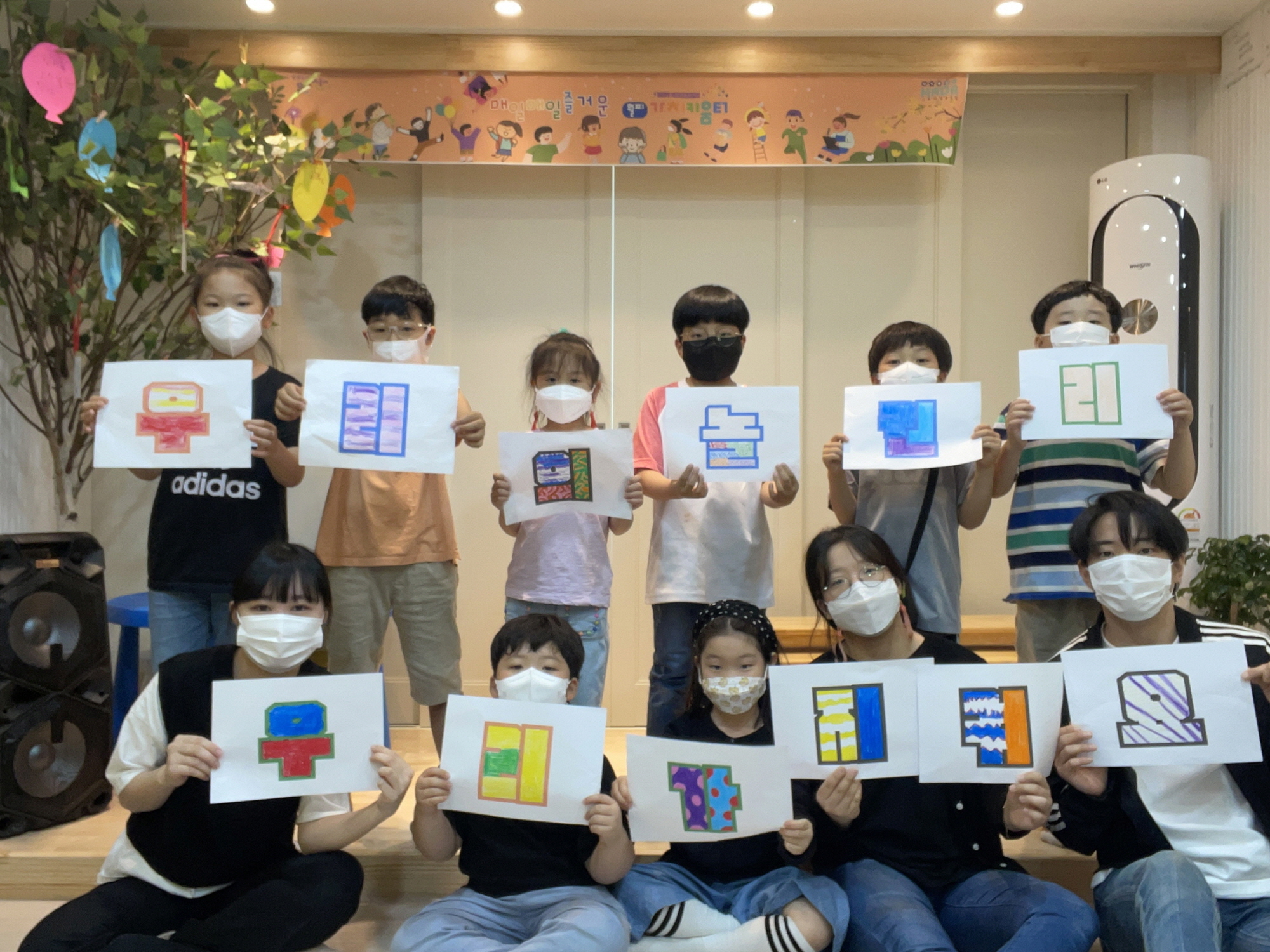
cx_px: 635
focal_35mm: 30
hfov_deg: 60.0
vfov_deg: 46.8
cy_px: 476
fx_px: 1101
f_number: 2.2
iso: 80
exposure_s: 1/60
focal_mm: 2.71
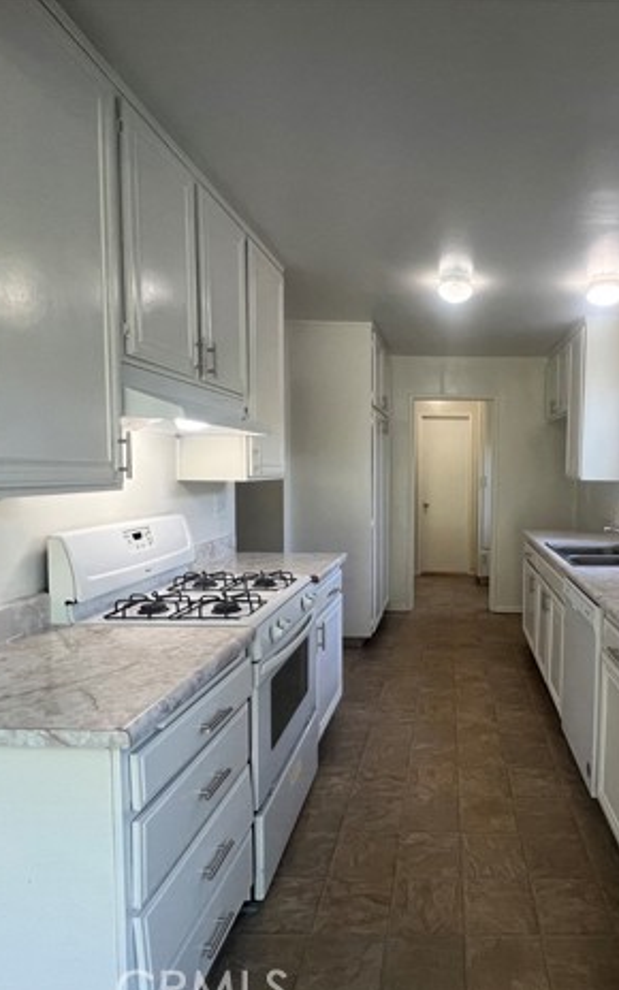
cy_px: 508
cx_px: 450
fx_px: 513
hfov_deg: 59.5
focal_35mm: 19
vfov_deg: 88.0
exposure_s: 1/120
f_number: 1.8
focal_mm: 1.57
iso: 125
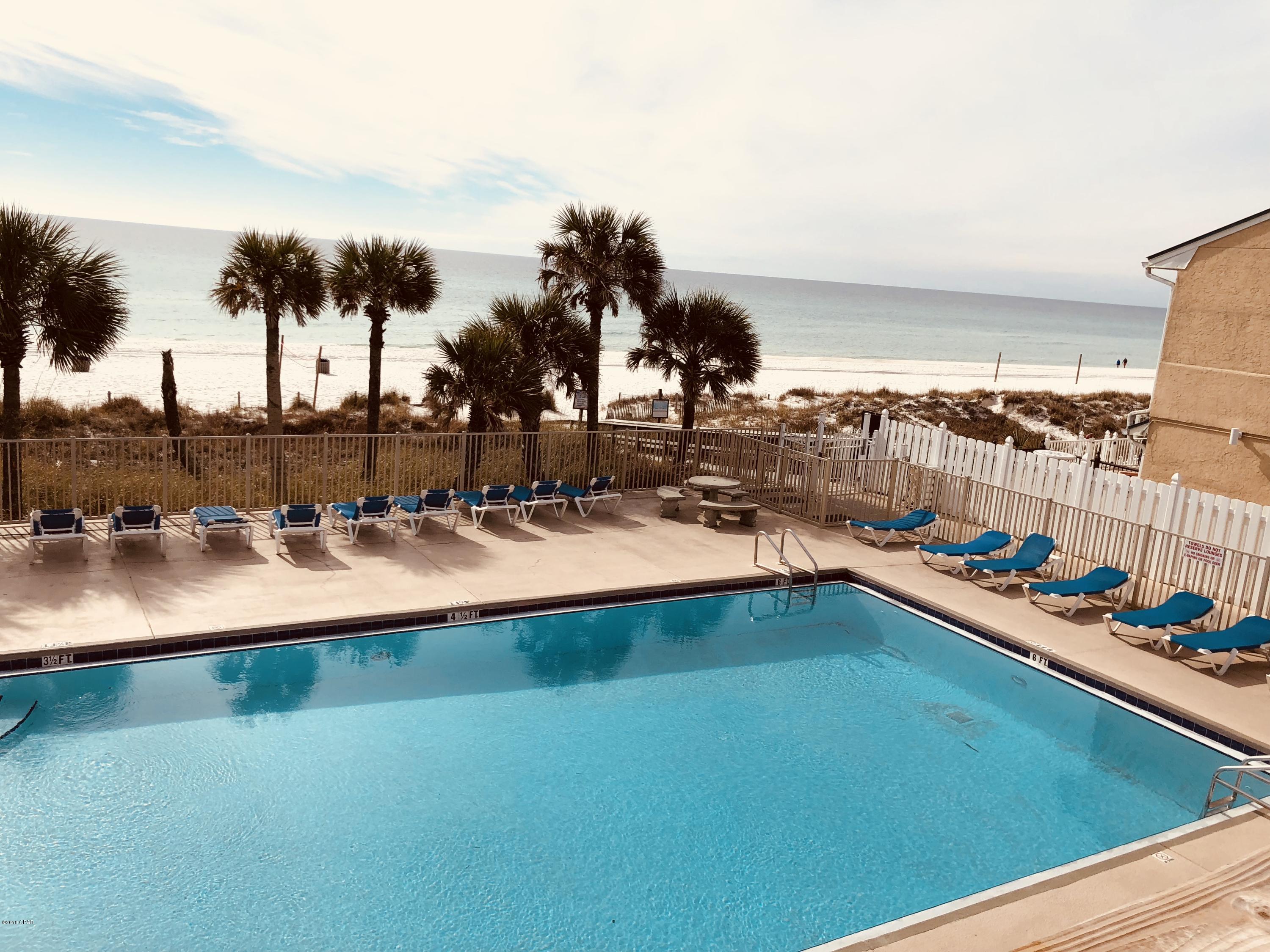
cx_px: 635
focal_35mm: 28
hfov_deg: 63.4
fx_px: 1027
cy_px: 476
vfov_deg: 49.7
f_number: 1.8
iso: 20
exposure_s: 1/4000
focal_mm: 4
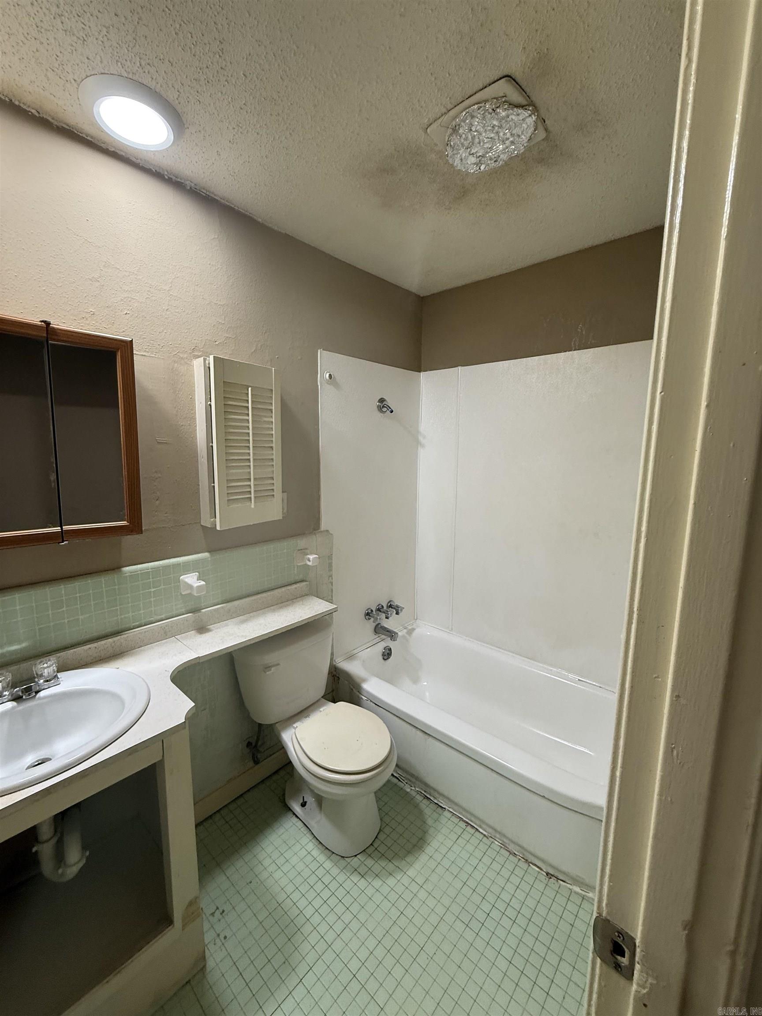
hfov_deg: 85.7
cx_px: 381
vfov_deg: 102.1
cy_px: 508
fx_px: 411
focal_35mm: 14
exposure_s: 1/120
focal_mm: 2.22
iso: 200
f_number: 2.2
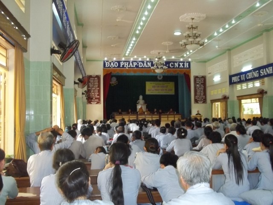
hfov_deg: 51.4
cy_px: 102
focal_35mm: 36
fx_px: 284
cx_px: 136
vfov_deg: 39.7
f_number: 3.1
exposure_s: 1/40
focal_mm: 6.5
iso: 320
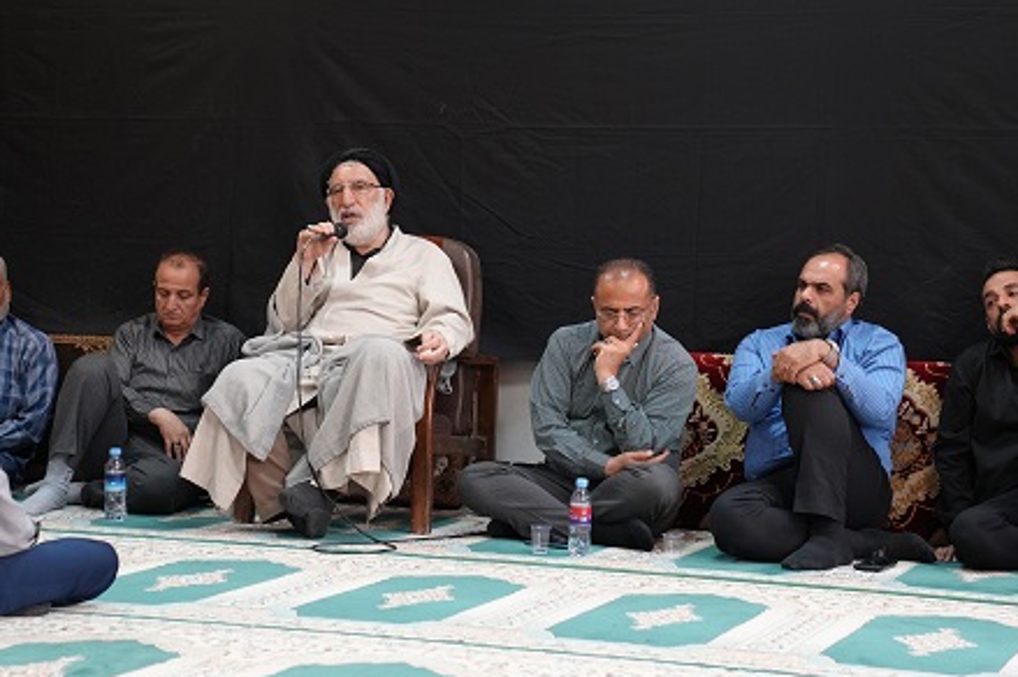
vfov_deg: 16.8
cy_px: 366
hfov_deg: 25.1
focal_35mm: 81
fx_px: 2289
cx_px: 550
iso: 3200
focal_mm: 70
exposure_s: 1/160
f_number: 4
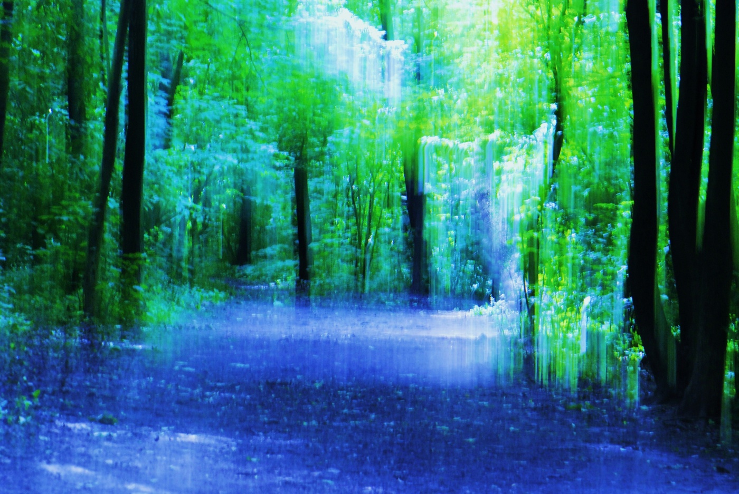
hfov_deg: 13.0
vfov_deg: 8.7
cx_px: 370
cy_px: 247
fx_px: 3237
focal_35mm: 158
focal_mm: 105
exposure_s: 1/10
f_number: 11
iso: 800
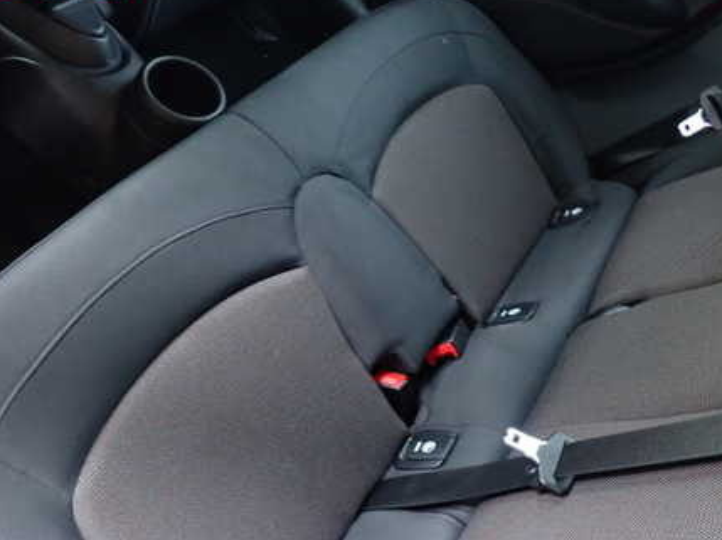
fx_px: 729
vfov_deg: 40.3
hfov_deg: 52.6
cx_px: 328
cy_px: 341
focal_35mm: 35
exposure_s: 1/8
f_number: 2
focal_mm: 4.5
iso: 1000
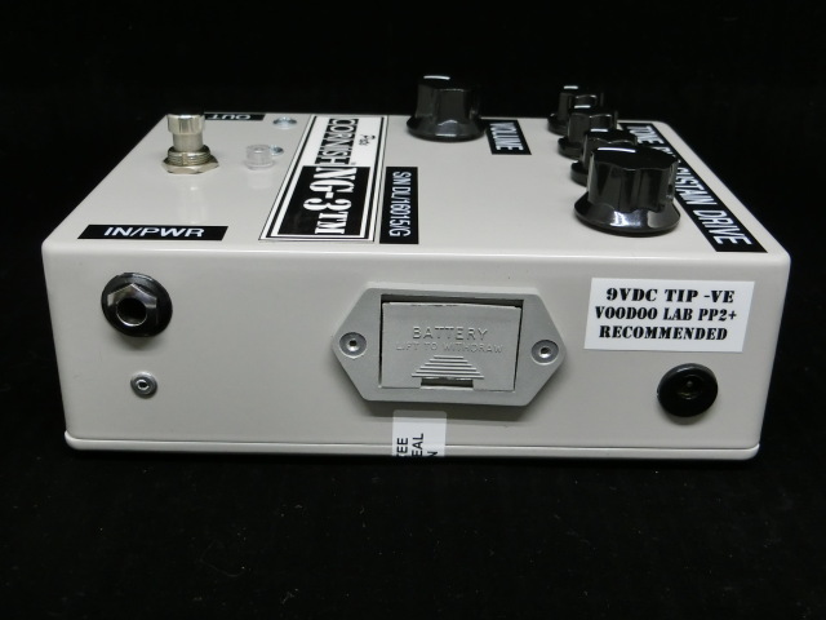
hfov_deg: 47.9
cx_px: 413
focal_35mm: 39
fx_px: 931
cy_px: 310
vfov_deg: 36.8
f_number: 4.1
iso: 320
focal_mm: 6.9
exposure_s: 1/125
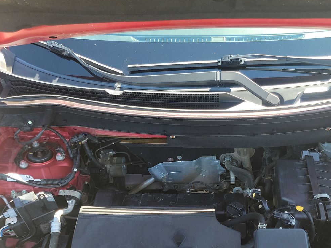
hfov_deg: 47.2
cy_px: 192
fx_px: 373
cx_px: 218
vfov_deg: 35.8
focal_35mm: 39
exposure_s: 1/59
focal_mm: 6.7
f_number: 1.8
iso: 52
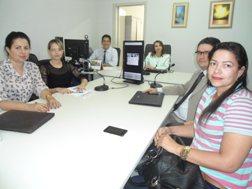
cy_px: 94
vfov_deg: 53.1
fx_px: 189
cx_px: 126
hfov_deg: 67.3
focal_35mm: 26
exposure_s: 1/30
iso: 200
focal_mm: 4.7
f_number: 2.8
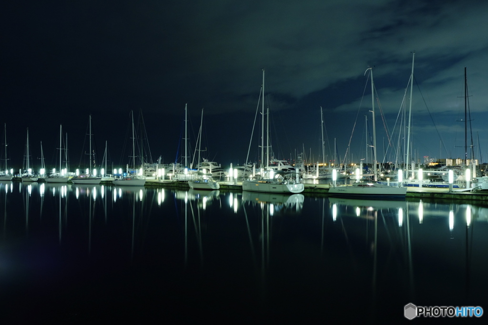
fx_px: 420
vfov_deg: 42.3
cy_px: 162
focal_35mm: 31
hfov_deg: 60.3
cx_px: 244
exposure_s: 5
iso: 800
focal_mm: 20.5
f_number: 7.1
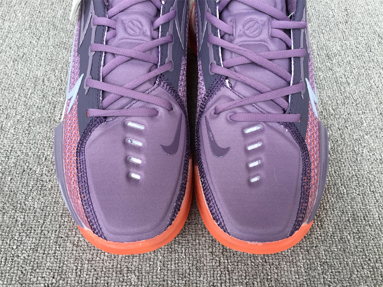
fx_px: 343
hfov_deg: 58.4
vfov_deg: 45.4
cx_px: 192
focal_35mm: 31
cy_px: 144
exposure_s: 1/100
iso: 32
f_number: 2.4
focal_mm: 3.3
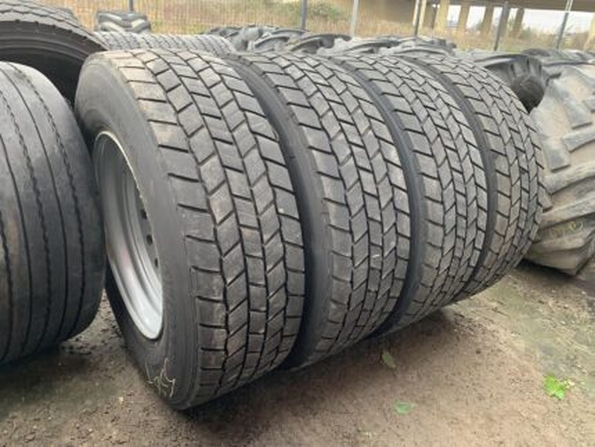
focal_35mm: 26
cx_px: 298
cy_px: 224
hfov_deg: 67.3
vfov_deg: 53.1
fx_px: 447
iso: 80
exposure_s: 1/121
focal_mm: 4.25
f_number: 1.8
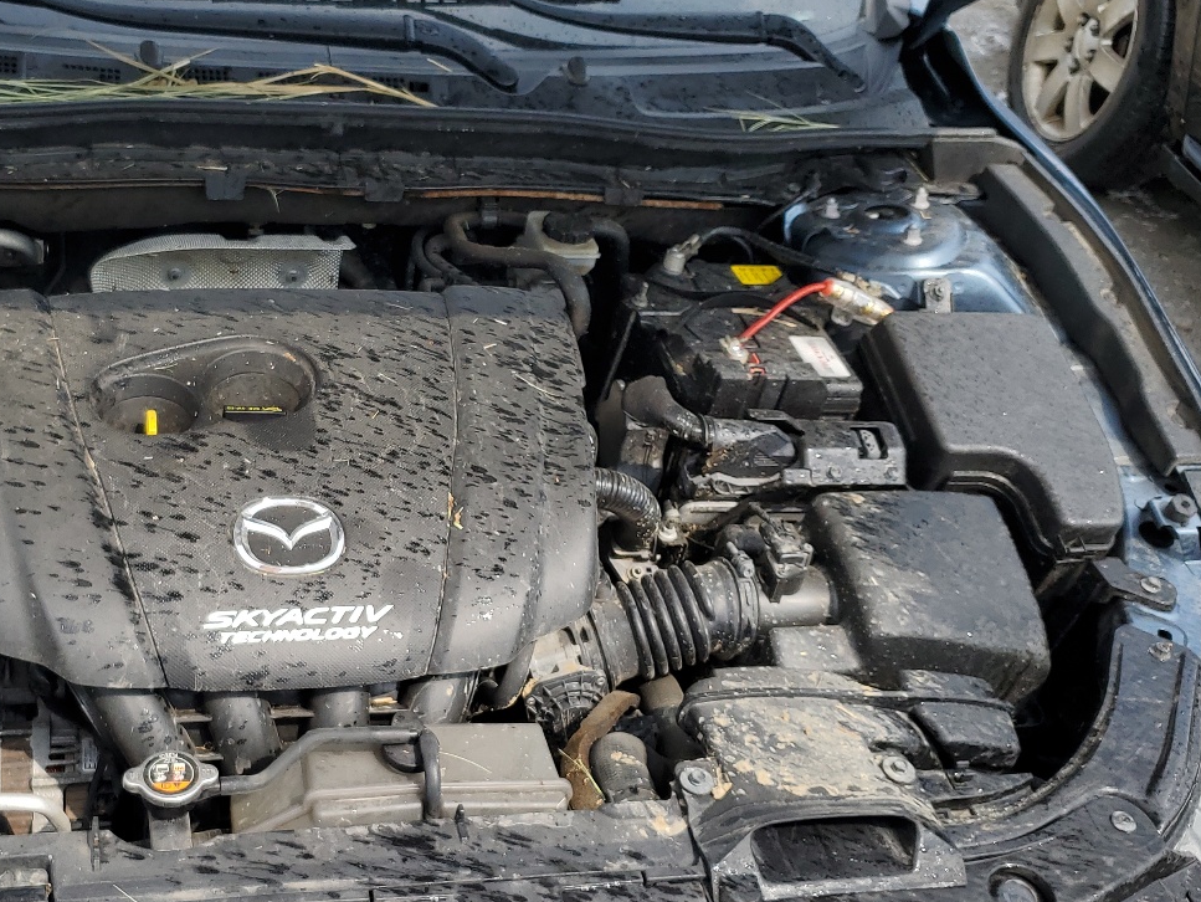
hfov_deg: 43.2
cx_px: 404
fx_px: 1492
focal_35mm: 43
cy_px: 552
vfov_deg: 33.5
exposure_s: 1/1667
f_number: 1.5
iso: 50
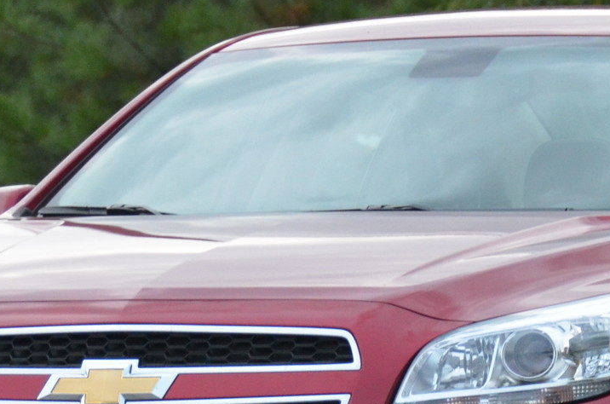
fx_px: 8415
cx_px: 525
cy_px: 288
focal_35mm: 498
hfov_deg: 4.1
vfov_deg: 2.7
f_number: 5.3
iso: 1600
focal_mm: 95
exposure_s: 1/100
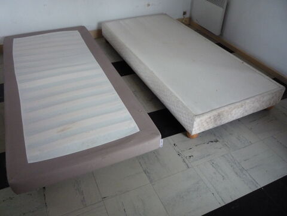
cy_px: 108
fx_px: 249
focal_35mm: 30
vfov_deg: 46.8
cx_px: 144
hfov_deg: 60.0
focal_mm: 5.2
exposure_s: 1/20
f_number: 3.3
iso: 400
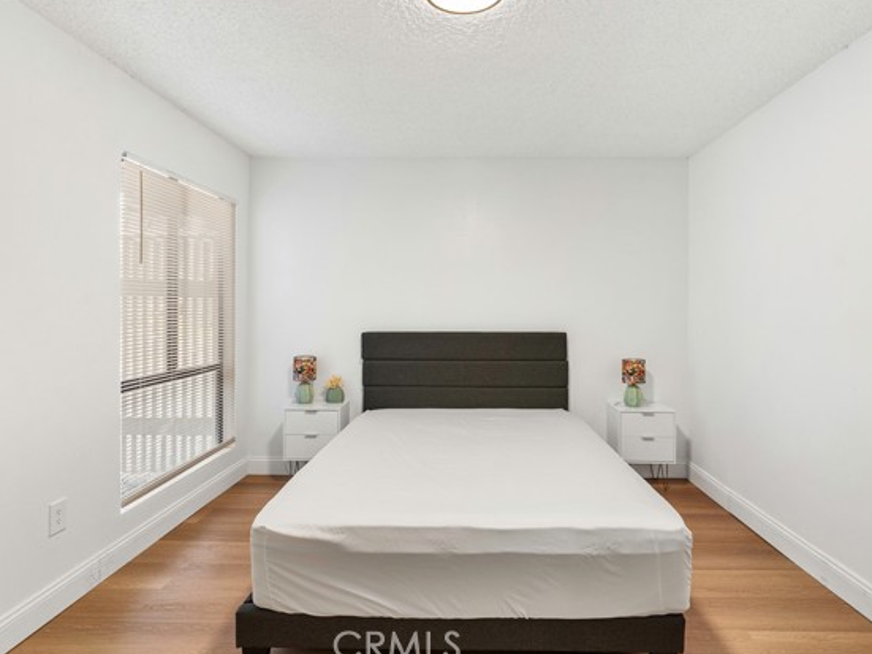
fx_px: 479
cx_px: 468
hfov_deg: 84.5
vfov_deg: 68.7
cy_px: 330
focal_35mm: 19
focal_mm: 17
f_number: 6.3
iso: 400
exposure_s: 1/2.5
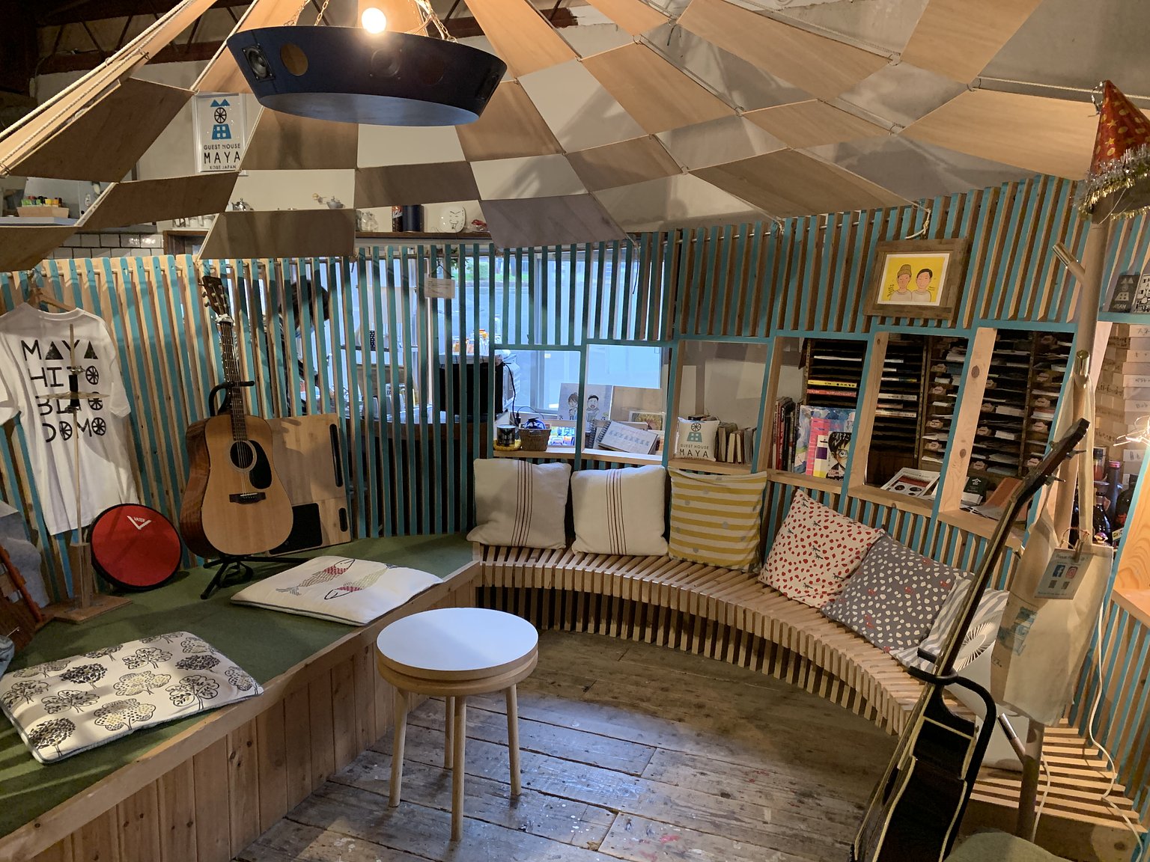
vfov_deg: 53.1
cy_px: 431
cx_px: 575
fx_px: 864
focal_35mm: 26
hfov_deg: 67.3
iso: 400
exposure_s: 1/40
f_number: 1.8
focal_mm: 4.25
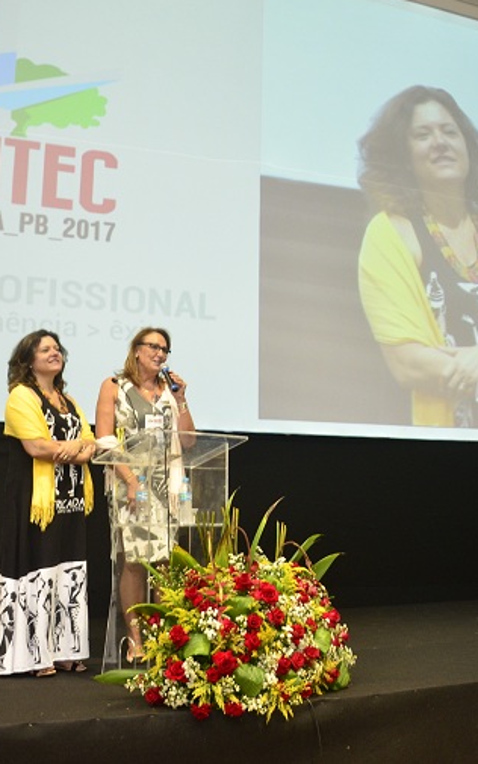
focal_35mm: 93
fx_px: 1937
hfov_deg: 14.0
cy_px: 381
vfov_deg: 22.3
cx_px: 392
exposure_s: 1/25
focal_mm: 40
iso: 800
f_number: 4.5
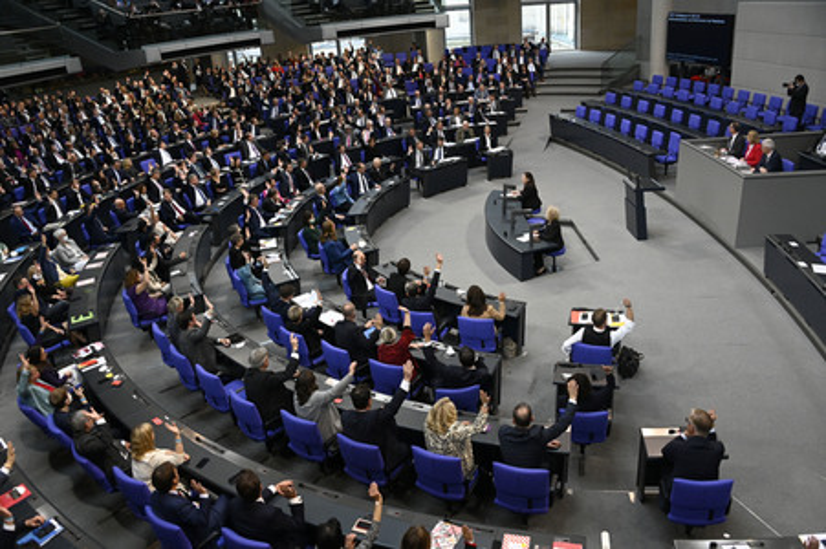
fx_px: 642
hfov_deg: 65.5
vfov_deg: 46.3
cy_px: 274
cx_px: 413
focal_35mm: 28
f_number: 5.6
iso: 6400
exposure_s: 1/400
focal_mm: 28
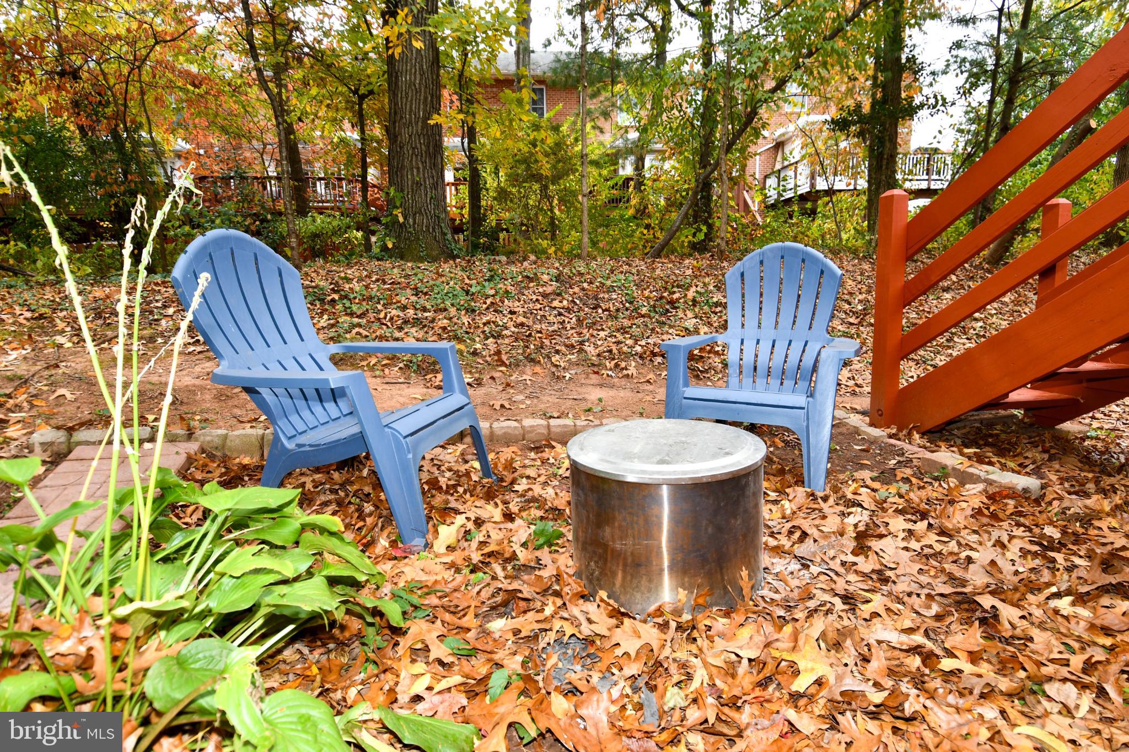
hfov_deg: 90.0
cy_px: 376
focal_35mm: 18
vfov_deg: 67.4
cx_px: 564
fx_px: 564
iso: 200
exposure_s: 1/125
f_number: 5.6
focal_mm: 12
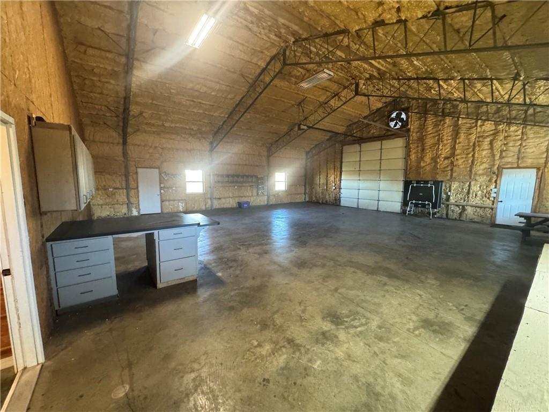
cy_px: 206
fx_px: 222
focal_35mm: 14
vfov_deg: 85.7
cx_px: 274
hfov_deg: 102.1
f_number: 2.2
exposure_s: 1/60
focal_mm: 2.22
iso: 800
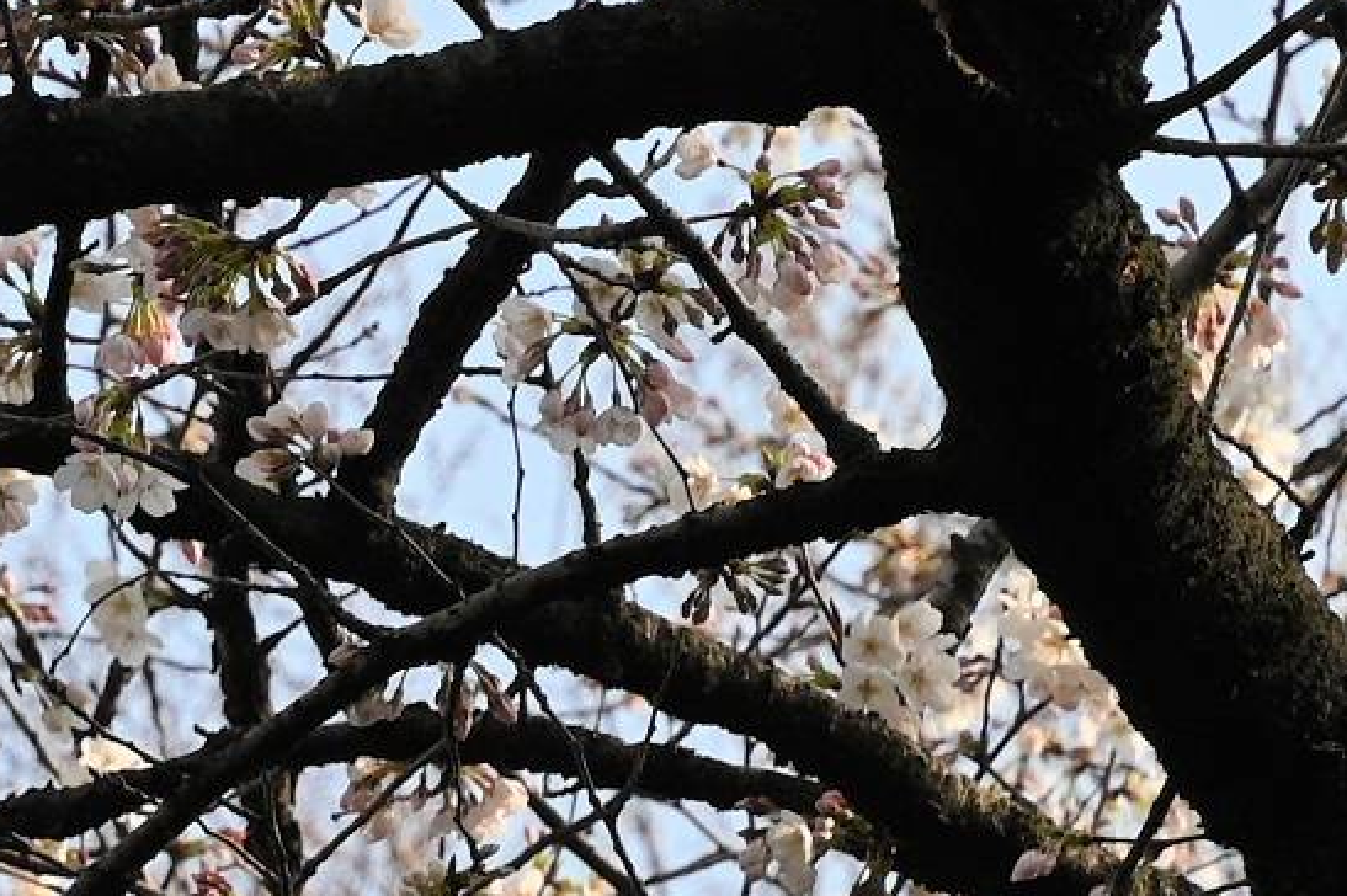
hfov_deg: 4.7
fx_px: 16415
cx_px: -953
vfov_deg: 3.1
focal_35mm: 439
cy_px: 1375
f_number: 6.3
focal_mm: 80
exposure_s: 1/320
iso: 100
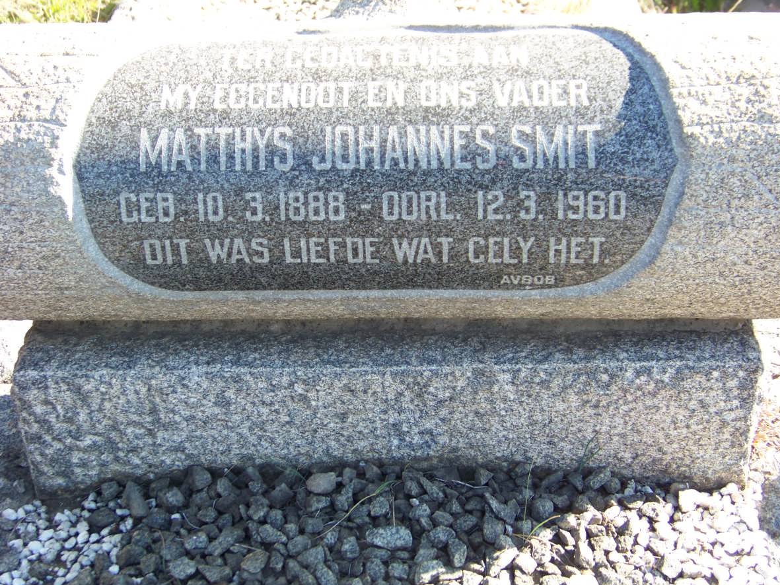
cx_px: 386
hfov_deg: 30.7
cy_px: 296
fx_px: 1420
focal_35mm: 63
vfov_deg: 23.3
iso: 64
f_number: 3.2
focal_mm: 10.5
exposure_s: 1/100
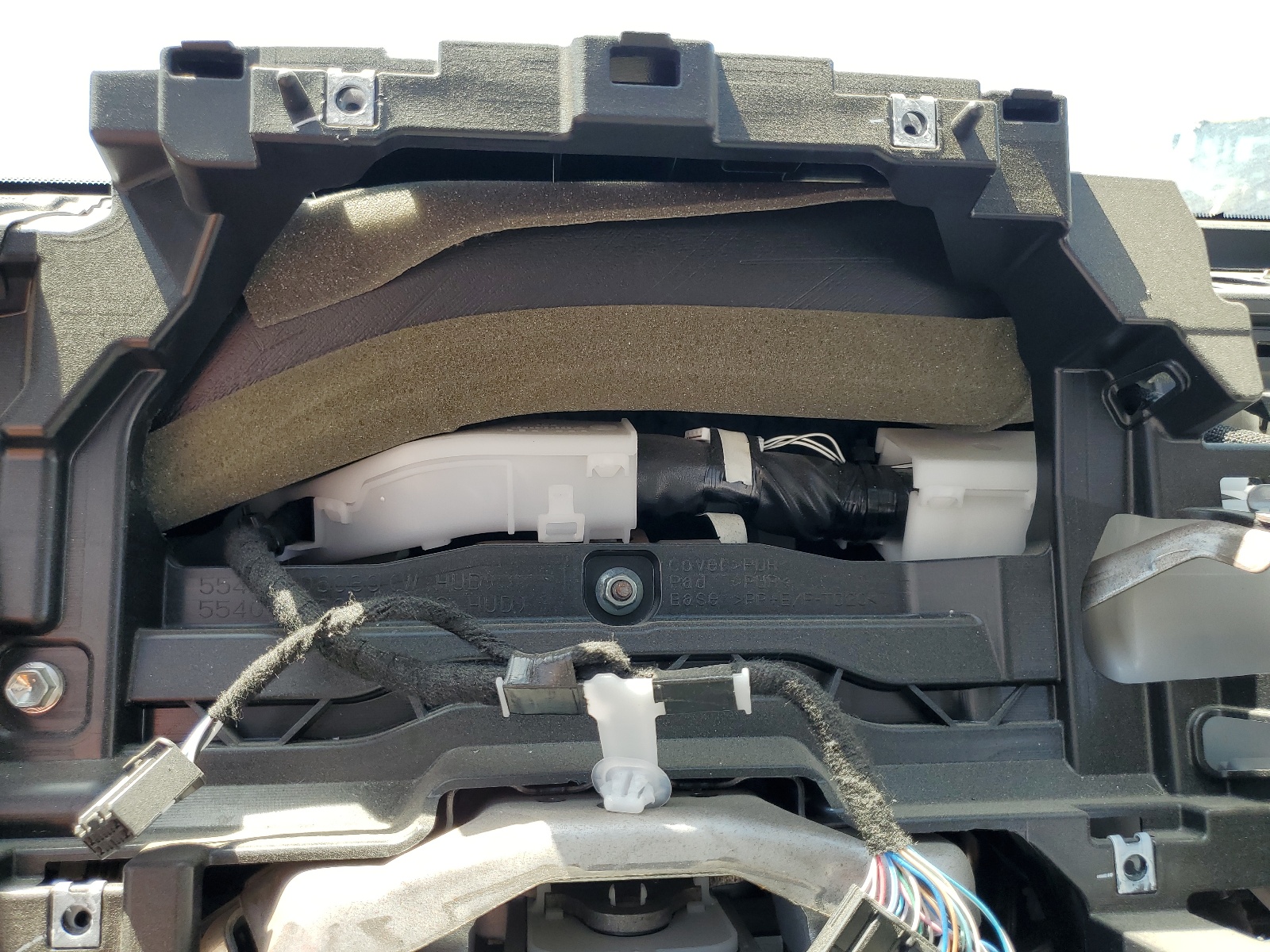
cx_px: 635
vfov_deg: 53.1
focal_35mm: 26
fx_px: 954
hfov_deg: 67.3
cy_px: 476
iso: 50
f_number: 1.5
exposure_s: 1/385
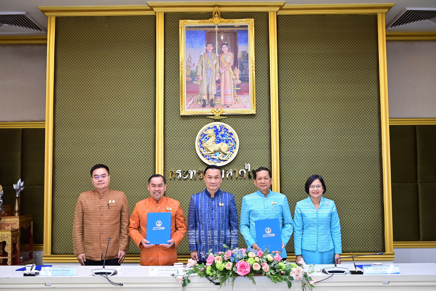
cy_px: 146
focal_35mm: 45
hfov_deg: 43.6
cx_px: 218
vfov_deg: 29.9
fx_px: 545
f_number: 2.8
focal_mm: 45
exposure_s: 1/100
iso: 1000
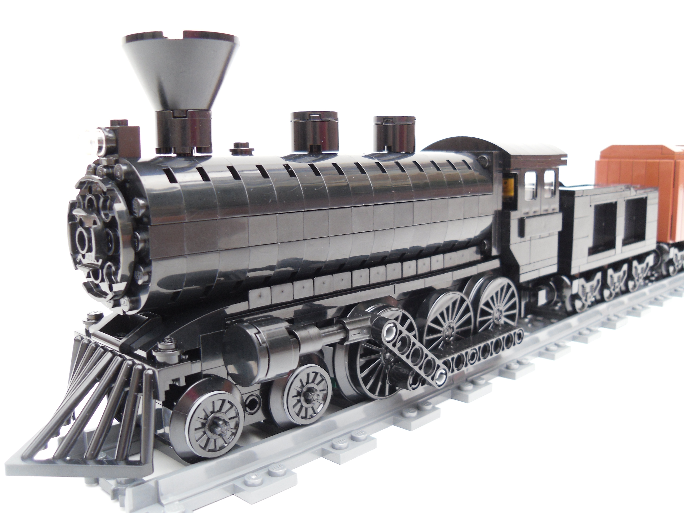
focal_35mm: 34
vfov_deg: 41.8
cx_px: 342
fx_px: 672
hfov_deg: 54.0
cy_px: 256
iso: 100
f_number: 2.8
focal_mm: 6
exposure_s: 1/45
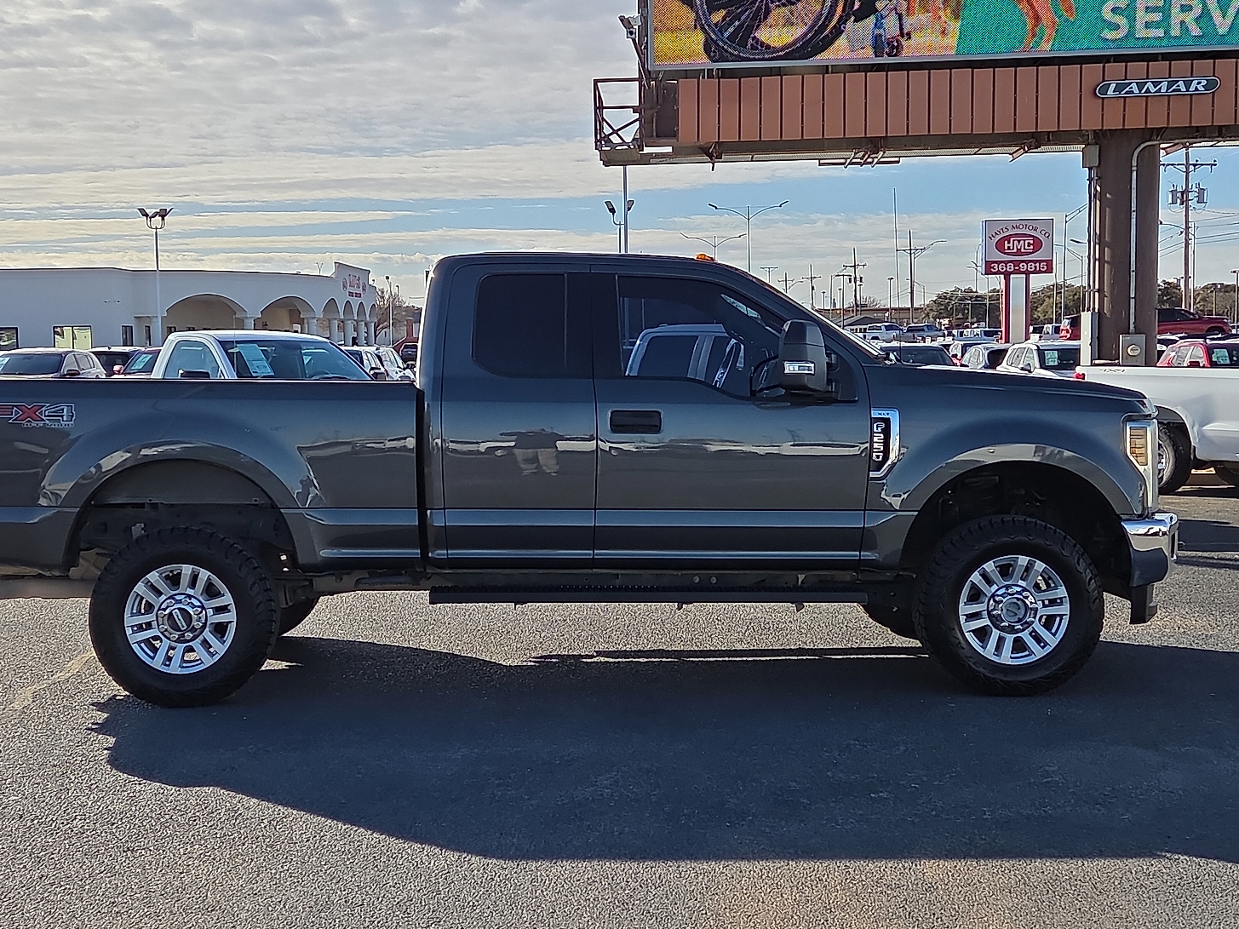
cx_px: 561
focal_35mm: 44
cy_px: 451
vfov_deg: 32.9
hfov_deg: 42.9
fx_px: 1575
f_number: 1.8
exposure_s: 1/2000
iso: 25
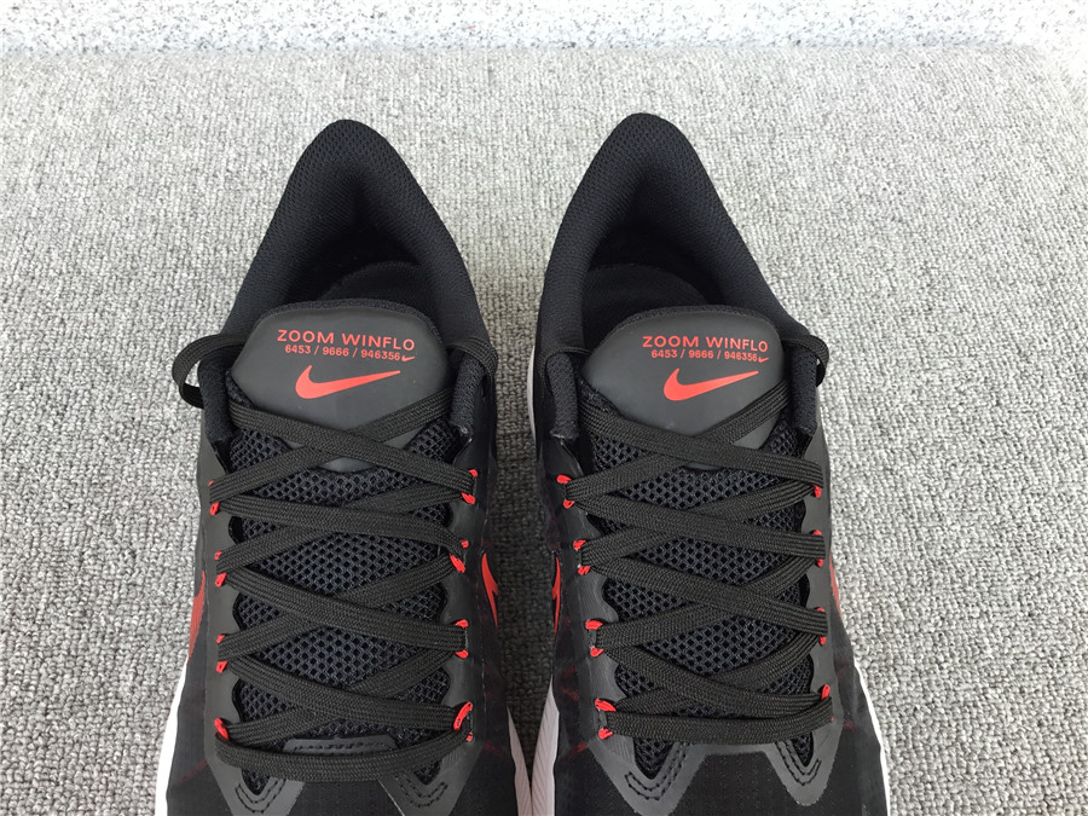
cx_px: 544
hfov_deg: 58.4
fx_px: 974
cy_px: 408
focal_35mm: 31
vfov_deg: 45.4
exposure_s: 1/100
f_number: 2.4
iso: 32
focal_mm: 3.3
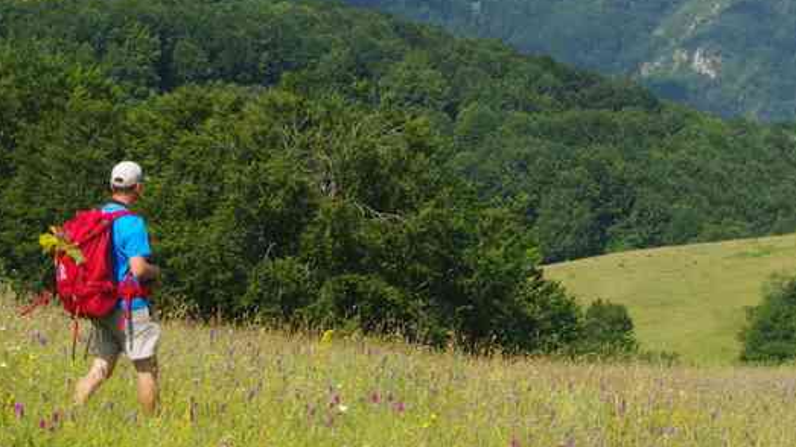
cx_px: 386
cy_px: 82
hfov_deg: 16.8
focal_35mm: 128
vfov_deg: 9.4
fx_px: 2701
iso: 200
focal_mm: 42.5
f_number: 11
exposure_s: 1/80
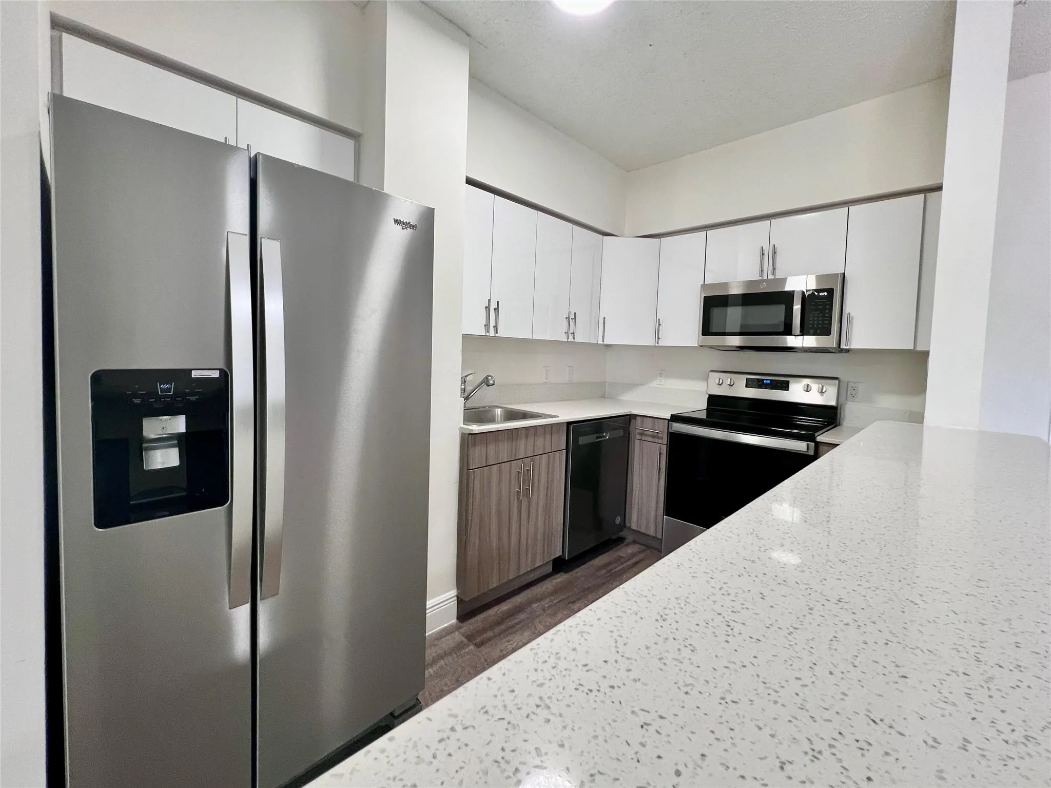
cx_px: 526
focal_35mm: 13
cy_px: 394
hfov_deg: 106.2
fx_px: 395
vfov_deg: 89.9
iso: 160
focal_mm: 1.57
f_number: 1.8
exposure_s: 1/60
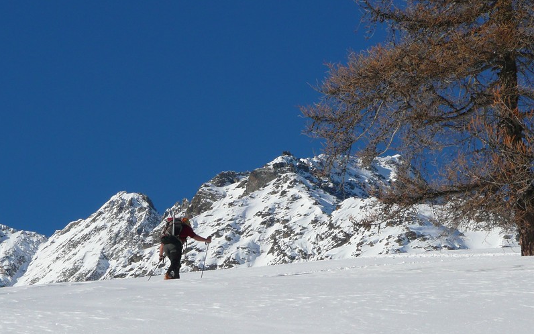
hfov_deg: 12.8
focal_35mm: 164
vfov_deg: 8.0
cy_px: 199
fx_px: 2387
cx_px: 266
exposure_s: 1/200
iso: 100
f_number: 11
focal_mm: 20.9
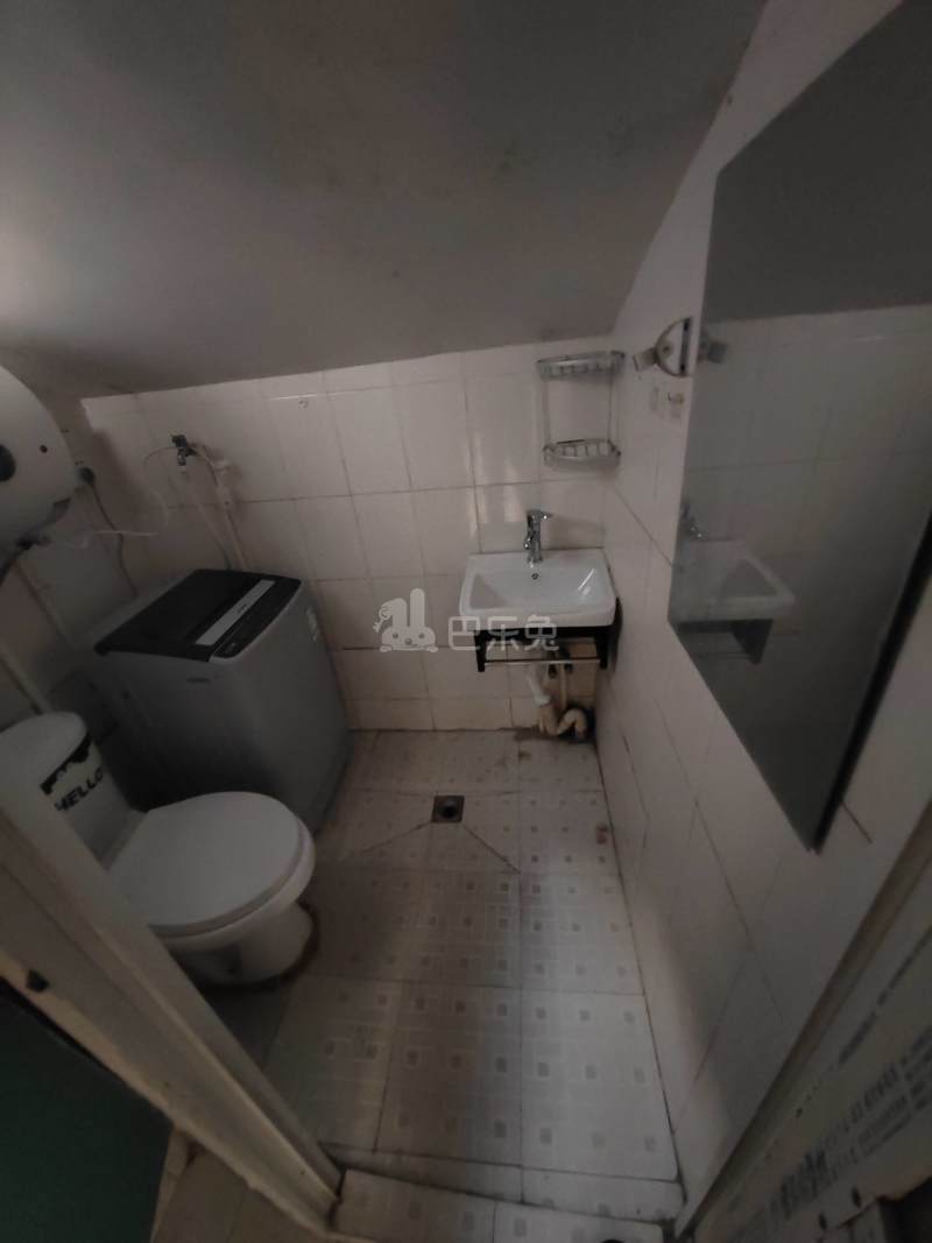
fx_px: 467
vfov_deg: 106.2
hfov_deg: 89.9
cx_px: 466
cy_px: 622
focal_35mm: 13
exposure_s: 1/11.1
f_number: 2.2
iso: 2522
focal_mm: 2.17
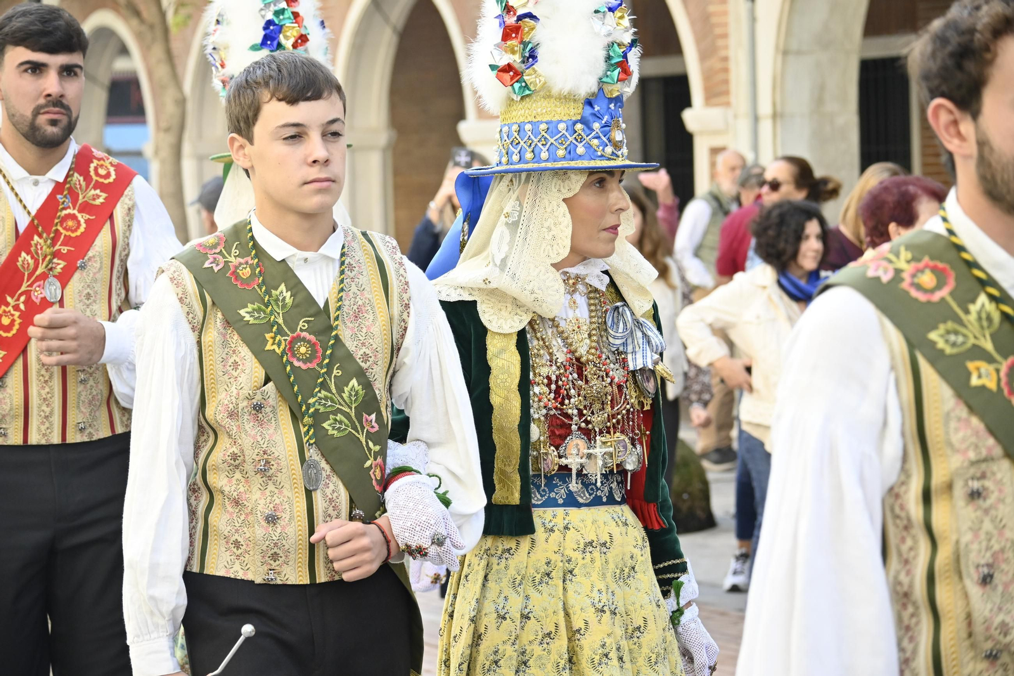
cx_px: 507
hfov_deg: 17.3
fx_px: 3337
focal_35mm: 118
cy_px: 338
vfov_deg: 11.6
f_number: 5.6
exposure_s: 1/400
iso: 1000
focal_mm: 79
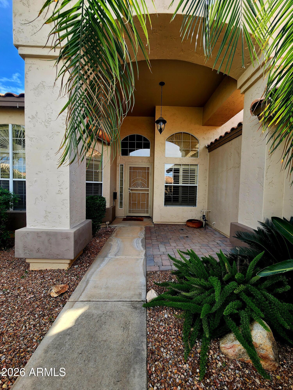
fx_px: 147
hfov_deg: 89.9
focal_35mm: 13
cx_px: 146
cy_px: 195
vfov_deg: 106.2
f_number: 2.2
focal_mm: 2.2
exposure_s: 1/370
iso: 50
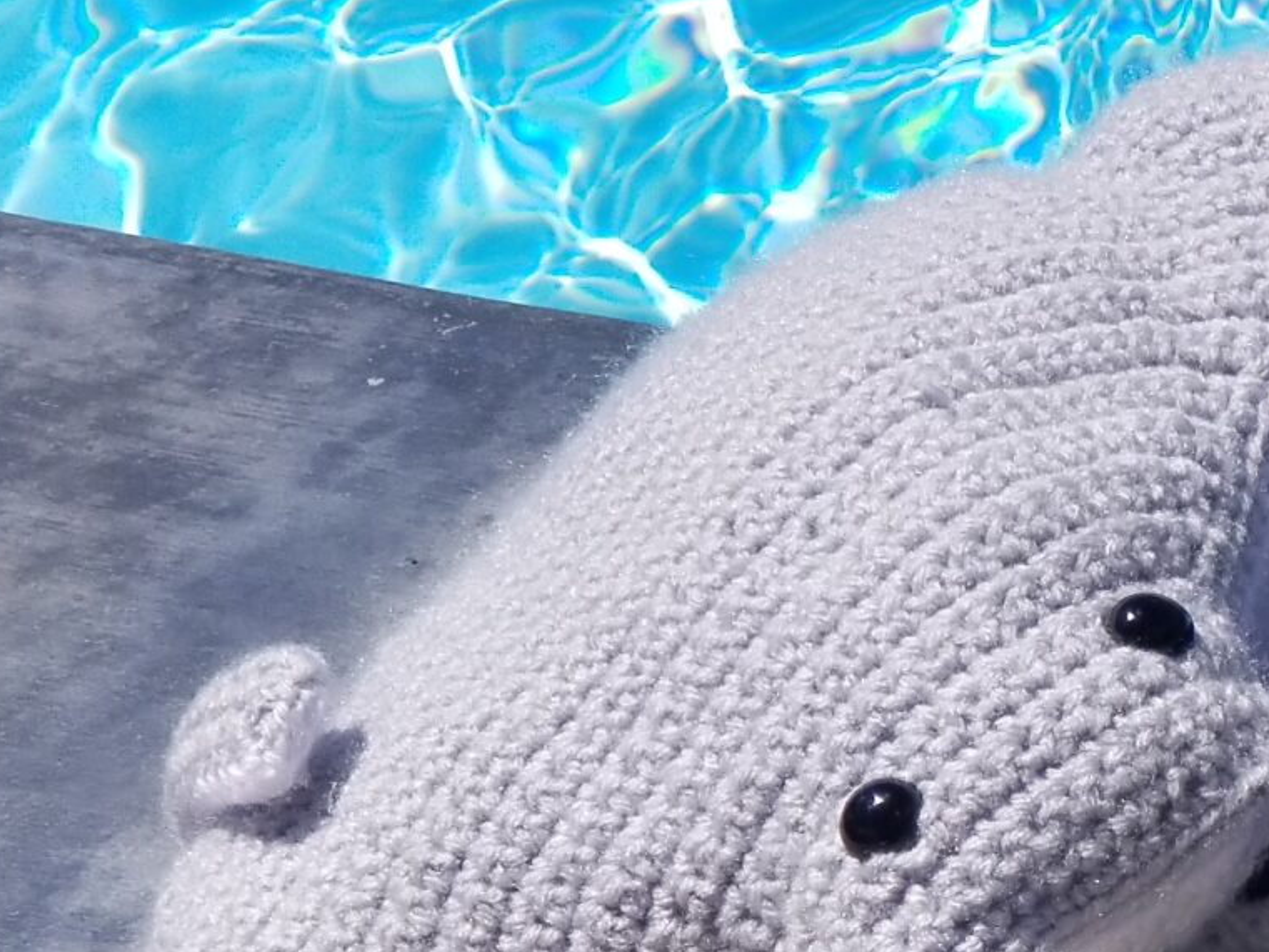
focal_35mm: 175
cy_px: 639
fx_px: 6416
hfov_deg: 11.0
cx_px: 1633
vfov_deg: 8.5
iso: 25
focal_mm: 6
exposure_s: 1/1660
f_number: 2.4
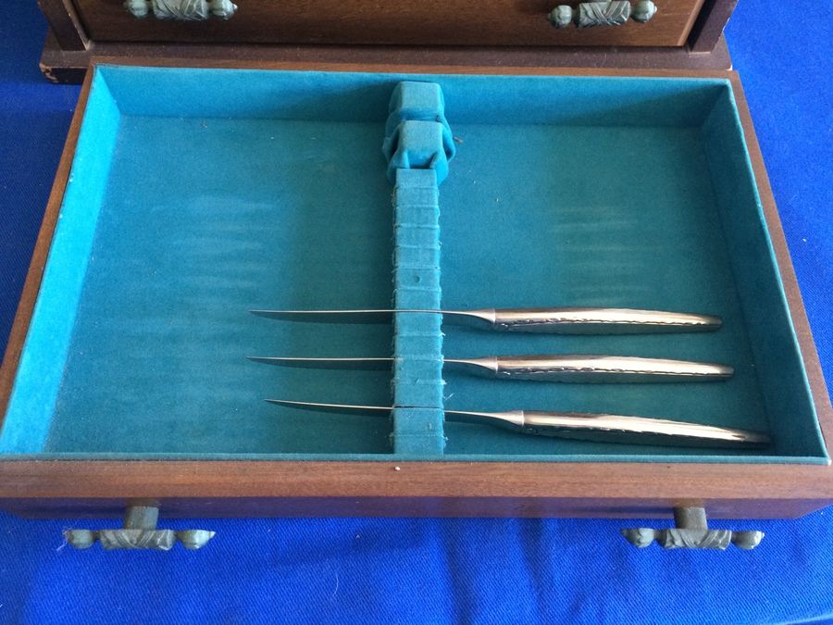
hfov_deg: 61.7
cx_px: 416
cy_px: 312
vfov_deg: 48.2
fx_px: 698
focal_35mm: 29
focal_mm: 4.15
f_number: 2.2
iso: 200
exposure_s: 1/30
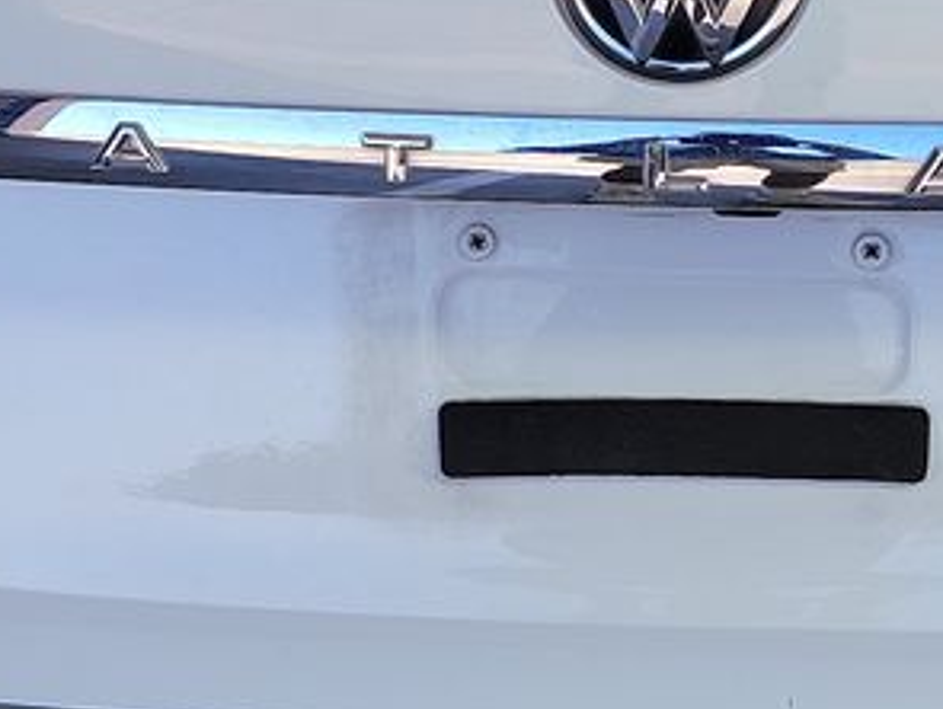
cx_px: 521
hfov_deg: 15.1
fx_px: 3546
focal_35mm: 130
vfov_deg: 11.3
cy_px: 32
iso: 50
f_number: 1.8
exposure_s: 1/216
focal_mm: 6.7
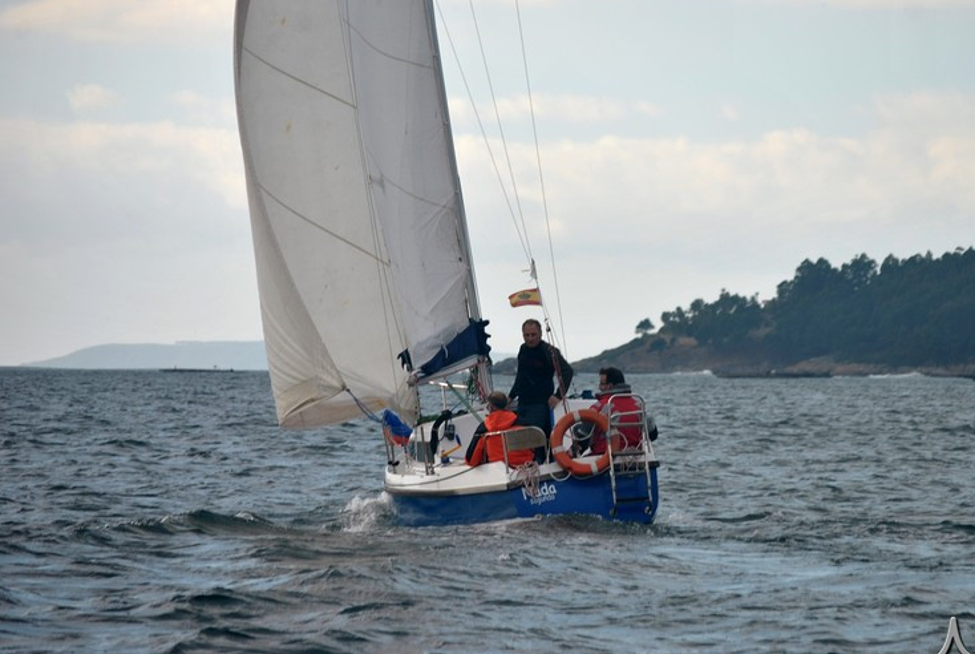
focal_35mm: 212
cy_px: 286
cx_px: 584
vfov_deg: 6.5
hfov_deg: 9.7
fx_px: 5751
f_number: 5.6
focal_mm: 116
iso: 100
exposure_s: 1/500
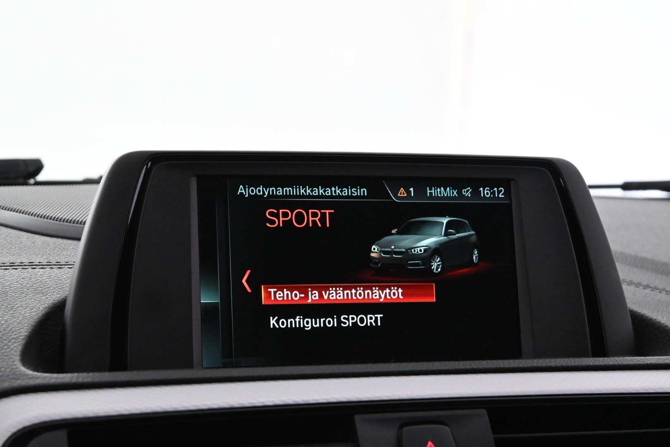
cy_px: 224
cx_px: 335
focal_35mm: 75
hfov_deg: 27.0
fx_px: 1396
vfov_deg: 18.2
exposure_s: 1/60
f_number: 6.3
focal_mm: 50
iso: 6400
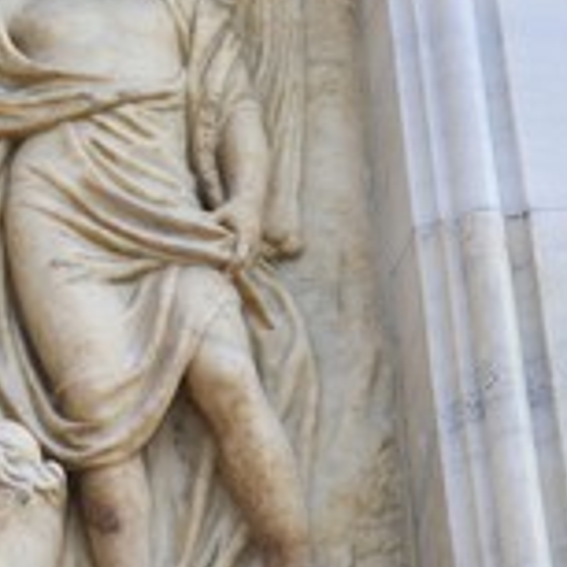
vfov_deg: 15.6
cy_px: 256
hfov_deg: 14.9
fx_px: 2076
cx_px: -174
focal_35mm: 112
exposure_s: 1/200
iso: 200
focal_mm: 48
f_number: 9
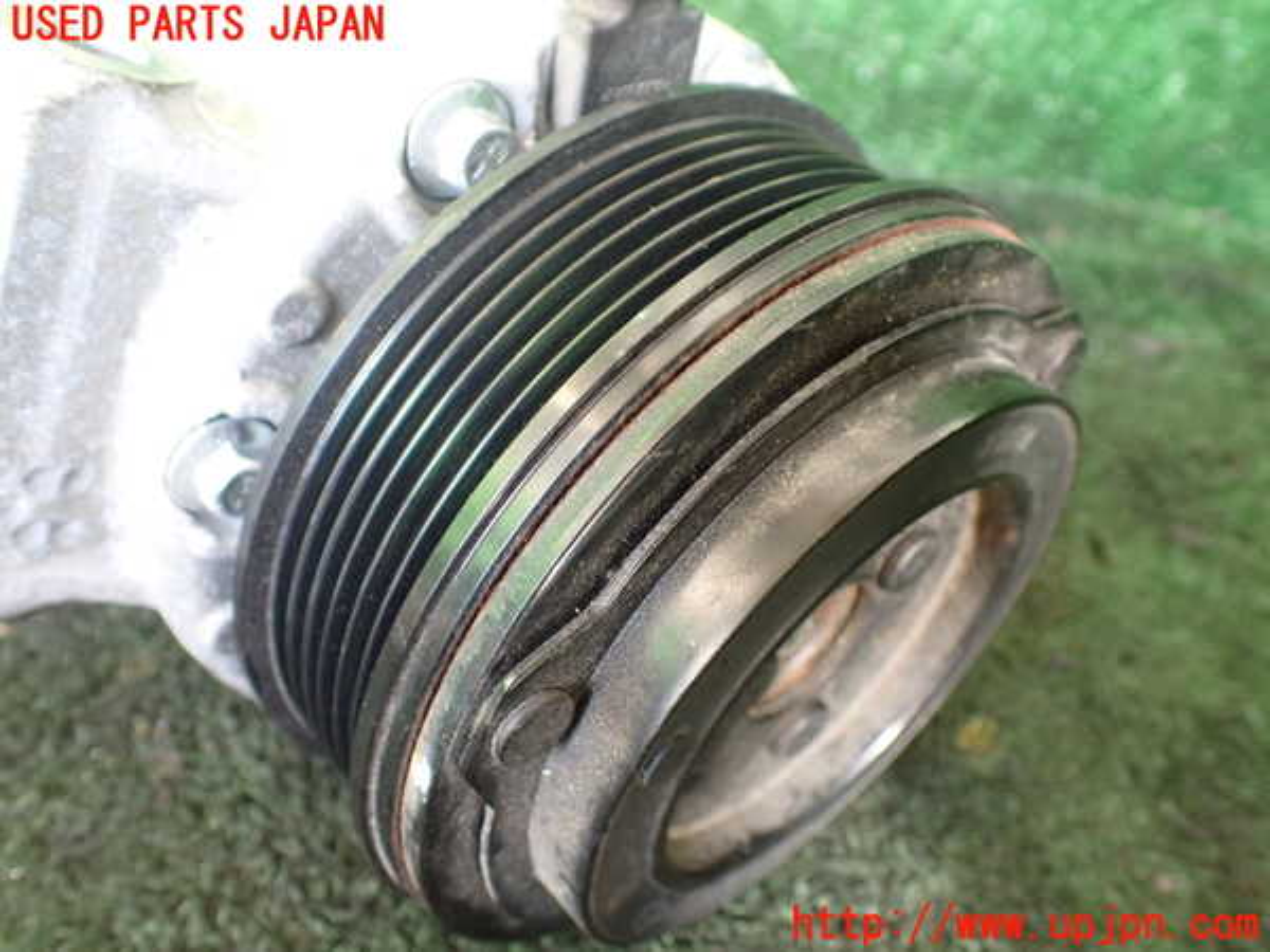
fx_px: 1101
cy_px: 476
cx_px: 635
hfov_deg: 60.0
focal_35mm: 30
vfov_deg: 46.8
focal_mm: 5.4
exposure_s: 1/100
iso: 800
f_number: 2.3
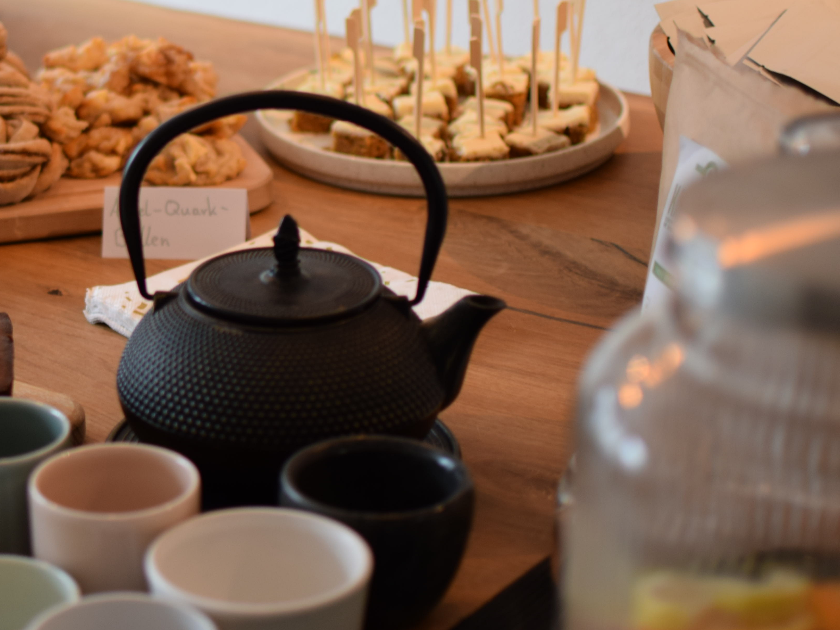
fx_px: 2278
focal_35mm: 94
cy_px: 206
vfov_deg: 15.7
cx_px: 92
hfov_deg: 20.5
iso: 200
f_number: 2
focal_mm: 35
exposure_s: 1/60
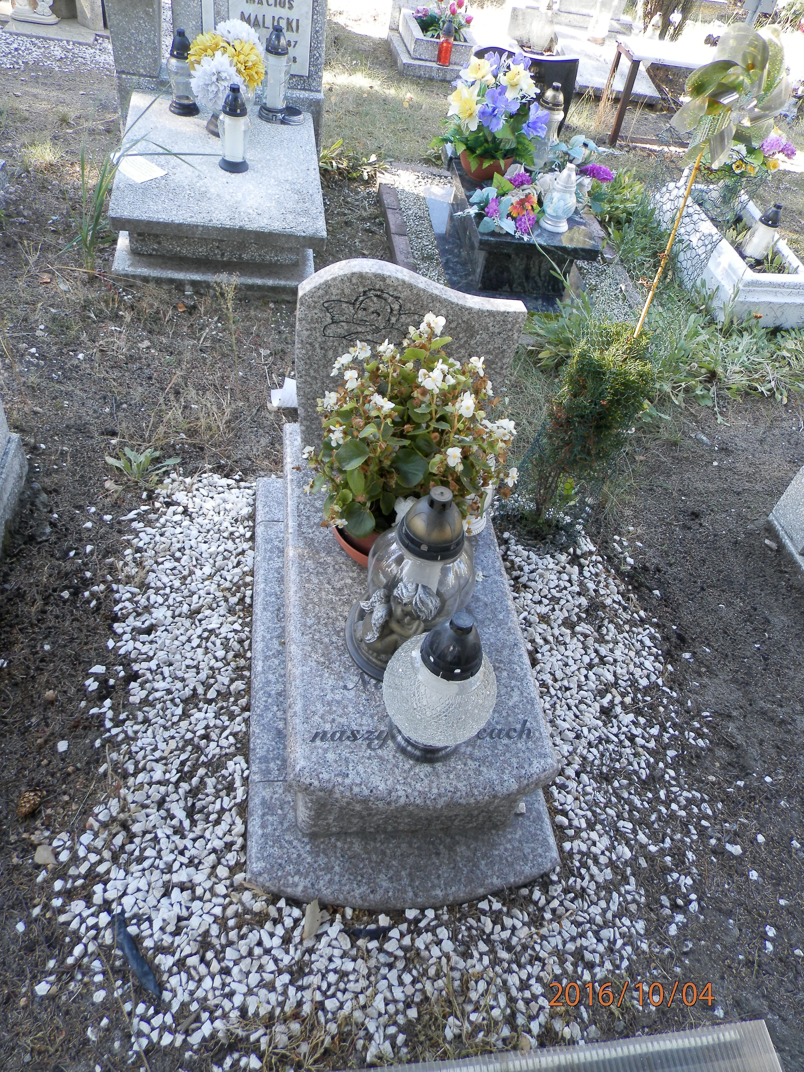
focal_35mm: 25
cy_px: 536
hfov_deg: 54.9
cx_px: 402
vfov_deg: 69.4
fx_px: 774
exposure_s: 1/40
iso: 80
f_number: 3.1
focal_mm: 4.5
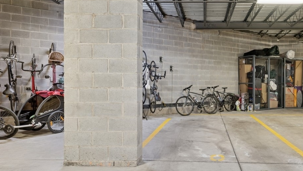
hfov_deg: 61.0
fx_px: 249
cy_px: 87
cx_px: 204
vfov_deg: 37.8
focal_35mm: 31
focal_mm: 17
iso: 100
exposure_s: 2.5
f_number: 10
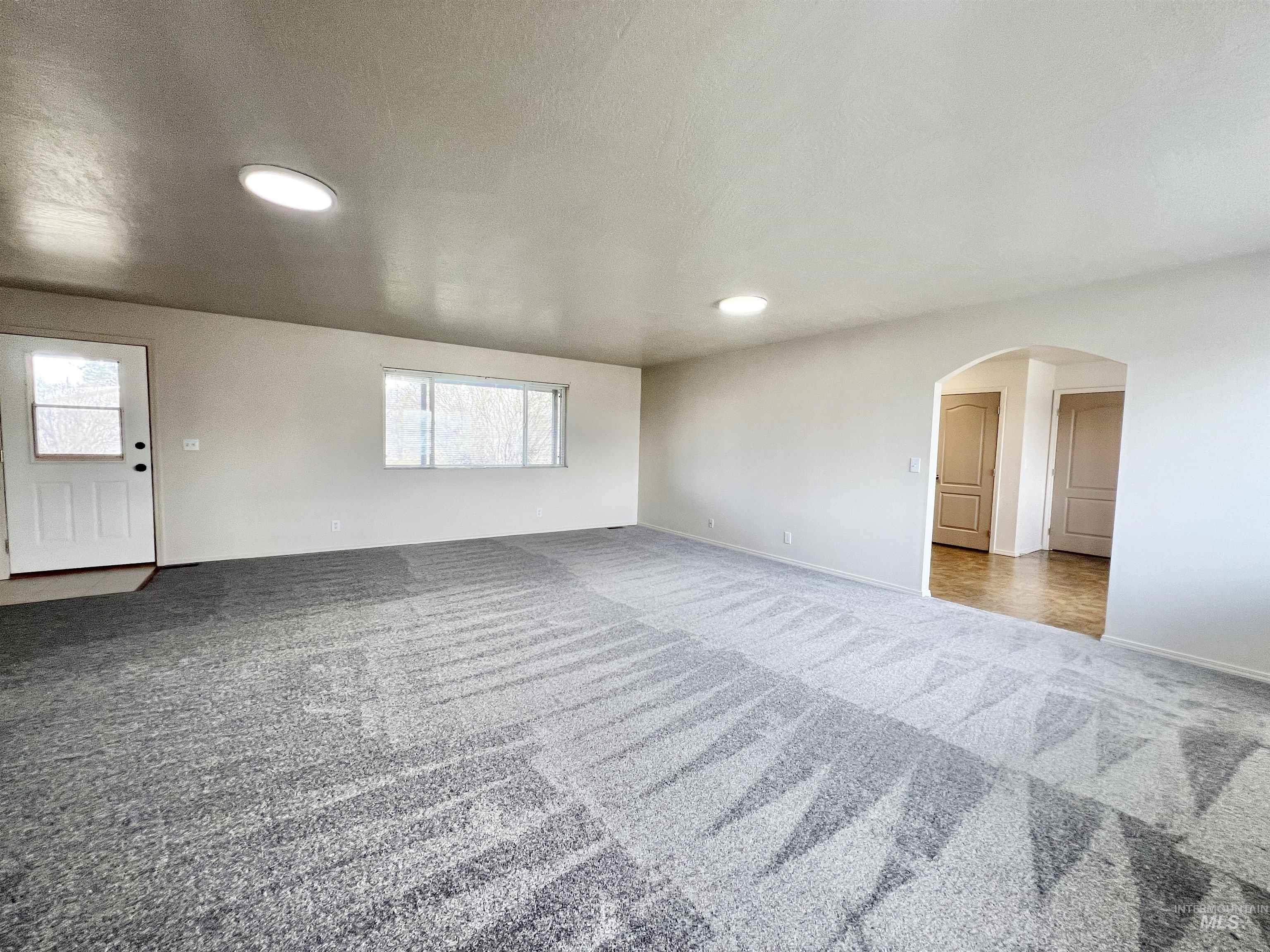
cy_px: 476
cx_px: 635
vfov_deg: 89.9
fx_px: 477
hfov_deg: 106.2
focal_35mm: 13
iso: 100
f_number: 1.8
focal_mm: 1.57
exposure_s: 1/120
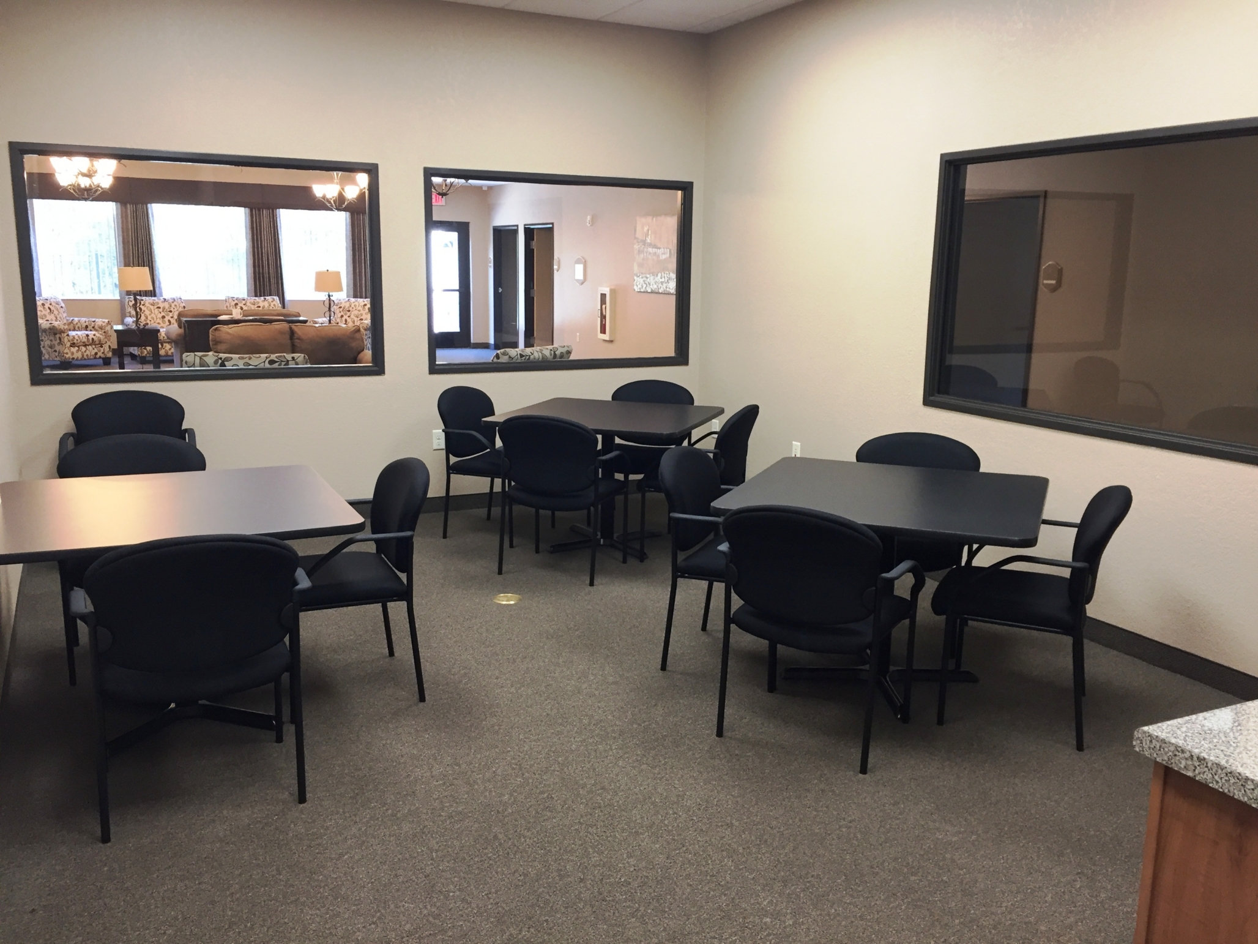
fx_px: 1054
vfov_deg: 48.2
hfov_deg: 61.7
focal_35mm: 29
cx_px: 629
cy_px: 472
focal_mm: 4.15
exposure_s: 1/30
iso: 100
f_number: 2.2
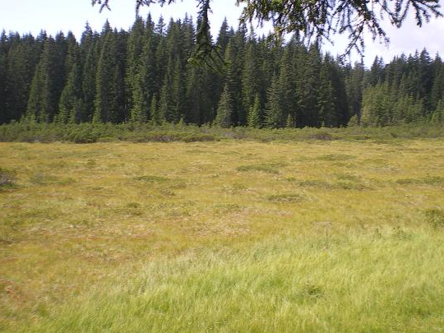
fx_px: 577
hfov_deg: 42.0
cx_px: 239
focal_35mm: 45
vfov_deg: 32.1
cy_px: 195
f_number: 4.6
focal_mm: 6.3
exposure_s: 1/160
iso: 64
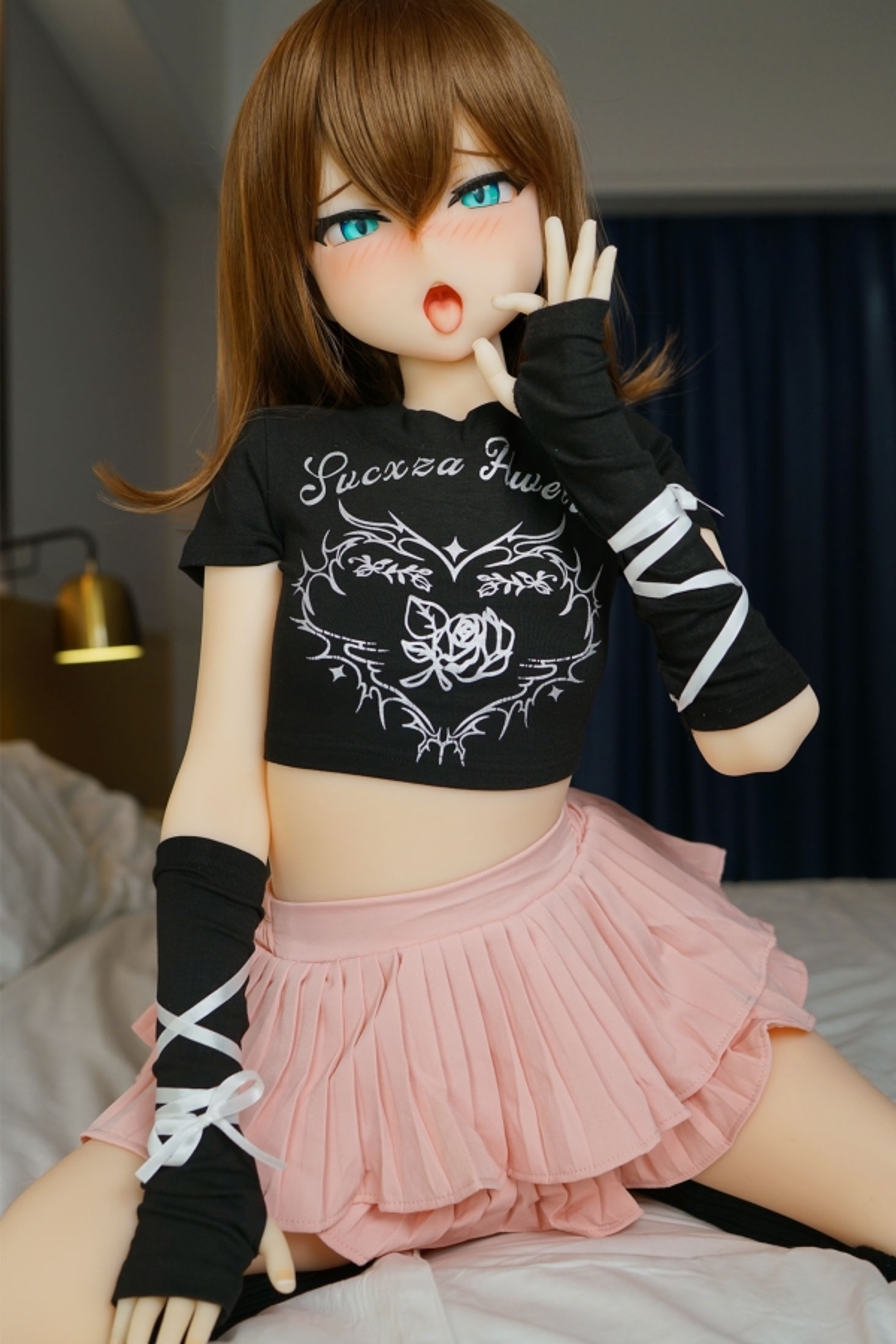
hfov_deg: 37.9
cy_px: 672
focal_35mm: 35
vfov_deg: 54.4
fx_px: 1307
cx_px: 448
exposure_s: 1/100
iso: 250
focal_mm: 35
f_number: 2.8
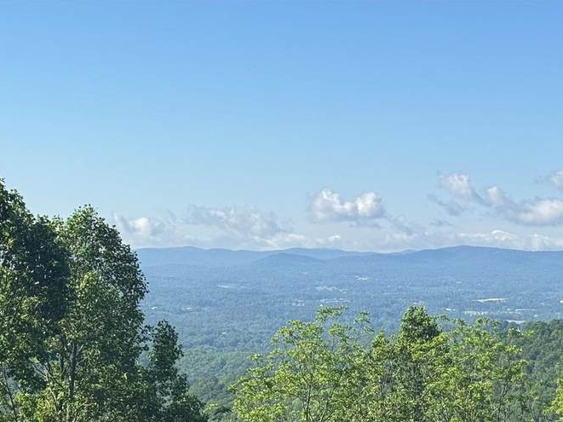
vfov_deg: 15.6
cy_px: 408
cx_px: 347
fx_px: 1512
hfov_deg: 21.1
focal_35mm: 93
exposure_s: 1/3096
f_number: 1.78
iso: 64
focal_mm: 6.76
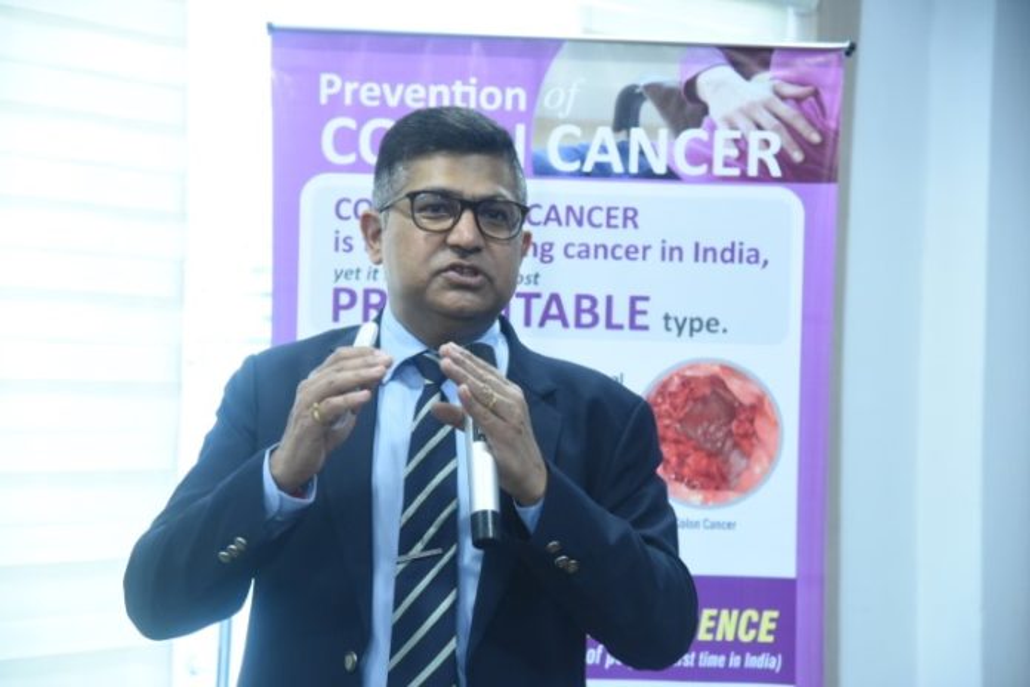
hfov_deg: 23.9
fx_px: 2432
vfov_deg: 16.1
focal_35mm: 85
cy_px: 344
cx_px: 515
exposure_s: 1/100
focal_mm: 85
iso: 5000
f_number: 5.6
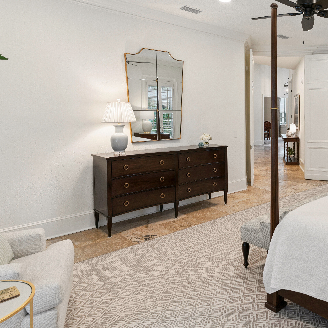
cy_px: 120
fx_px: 300
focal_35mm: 28
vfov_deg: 56.5
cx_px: 284
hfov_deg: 51.8
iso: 250
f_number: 8
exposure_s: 1/8
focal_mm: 17
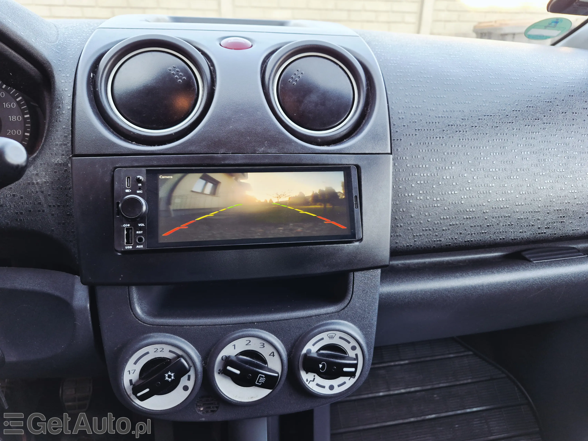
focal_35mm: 23
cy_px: 220
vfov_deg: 58.9
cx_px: 294
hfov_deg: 73.9
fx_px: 391
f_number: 1.8
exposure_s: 1/180
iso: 160
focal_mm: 5.4
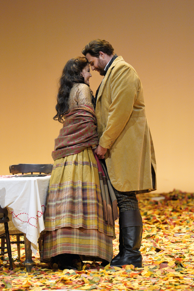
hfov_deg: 6.9
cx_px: 97
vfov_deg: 10.3
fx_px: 1617
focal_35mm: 200
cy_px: 146
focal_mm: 200
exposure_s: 1/400
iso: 5000
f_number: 4.5
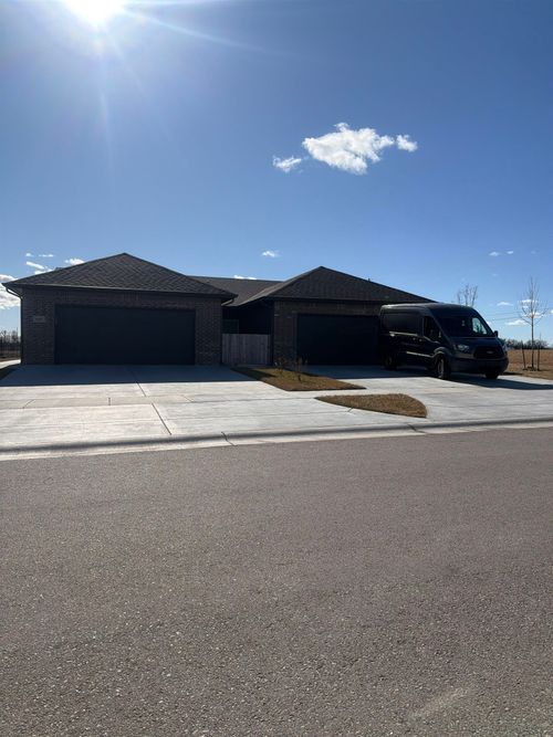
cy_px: 368
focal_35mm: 24
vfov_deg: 71.6
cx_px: 276
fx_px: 511
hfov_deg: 56.8
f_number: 1.78
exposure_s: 1/14286
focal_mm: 6.76
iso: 100
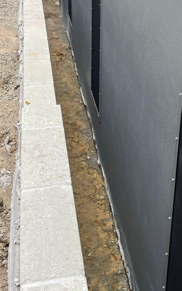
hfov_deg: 23.7
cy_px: 30
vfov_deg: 35.4
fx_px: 429
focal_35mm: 54
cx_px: 135
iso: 32
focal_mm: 4.2
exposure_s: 1/367
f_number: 1.6
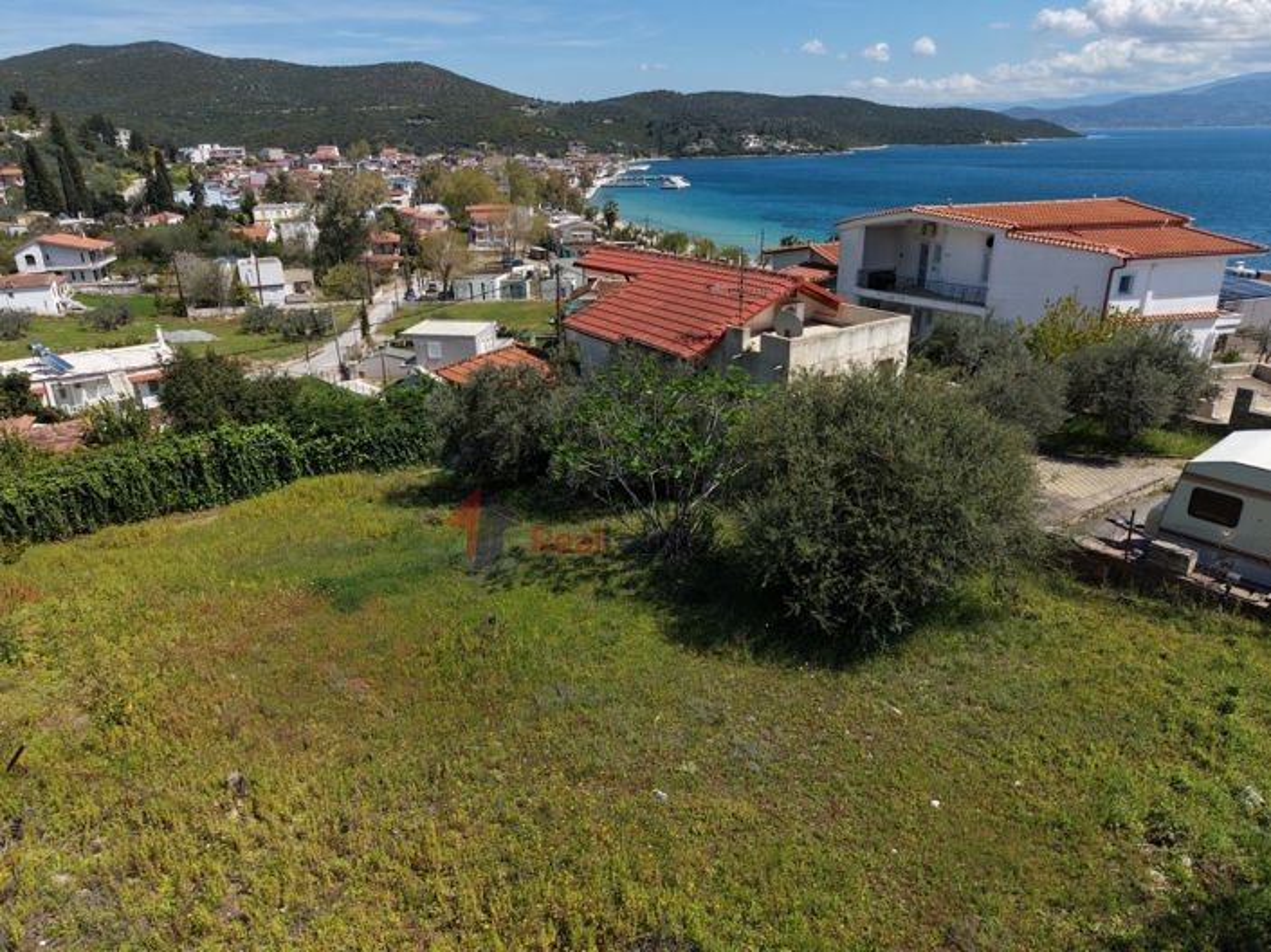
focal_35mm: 24
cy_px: 476
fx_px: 881
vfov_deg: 56.8
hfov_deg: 71.6
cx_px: 636
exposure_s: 1/6000
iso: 160
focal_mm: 8.67
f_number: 1.8
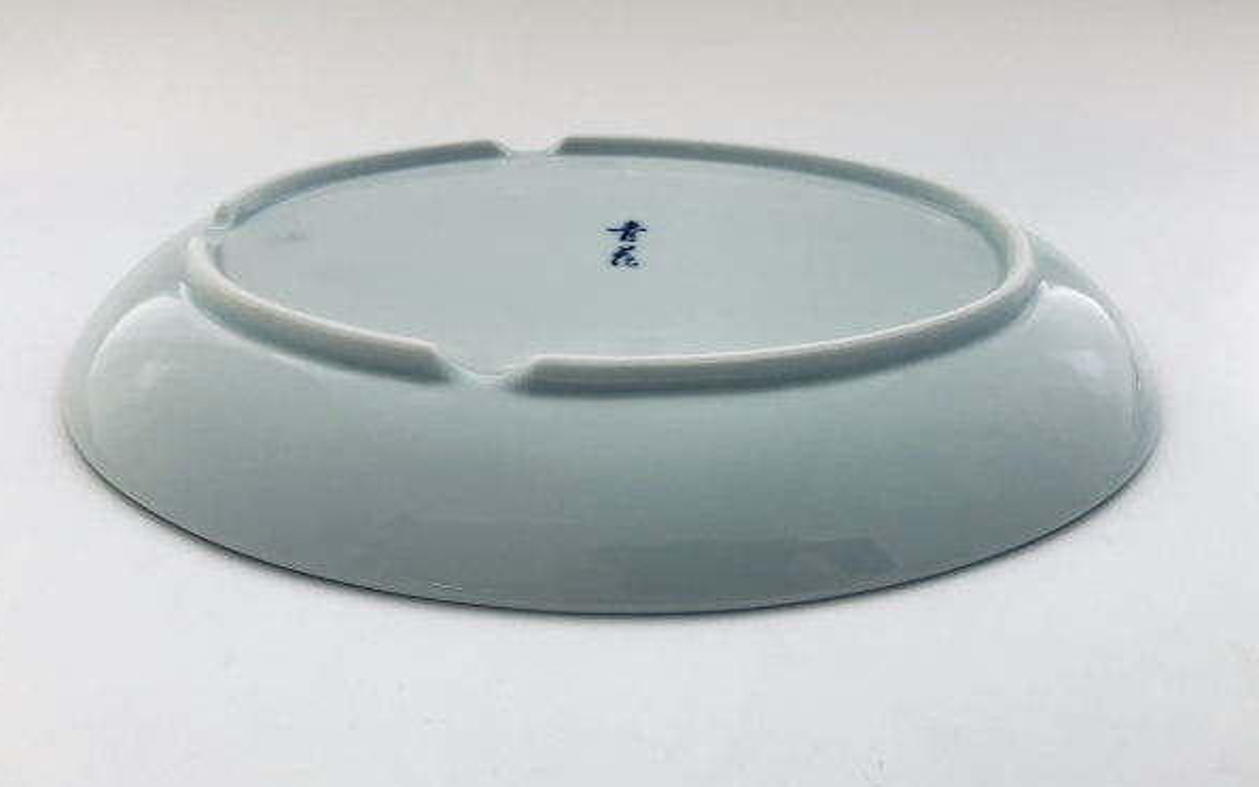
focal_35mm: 32
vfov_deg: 39.3
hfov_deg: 59.7
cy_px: 339
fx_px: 1098
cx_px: 632
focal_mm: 3.99
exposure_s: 1/120
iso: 64
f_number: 1.8
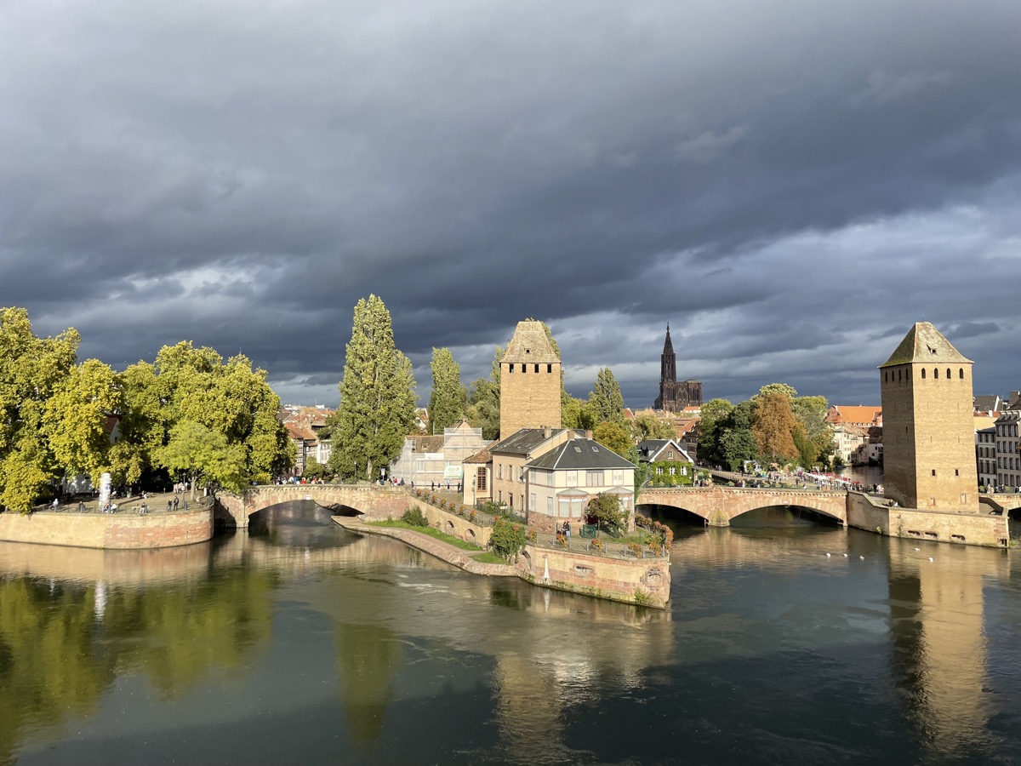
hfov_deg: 67.3
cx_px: 510
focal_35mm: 26
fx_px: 767
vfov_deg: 53.1
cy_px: 383
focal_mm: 4.2
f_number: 1.6
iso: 32
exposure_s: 1/2212
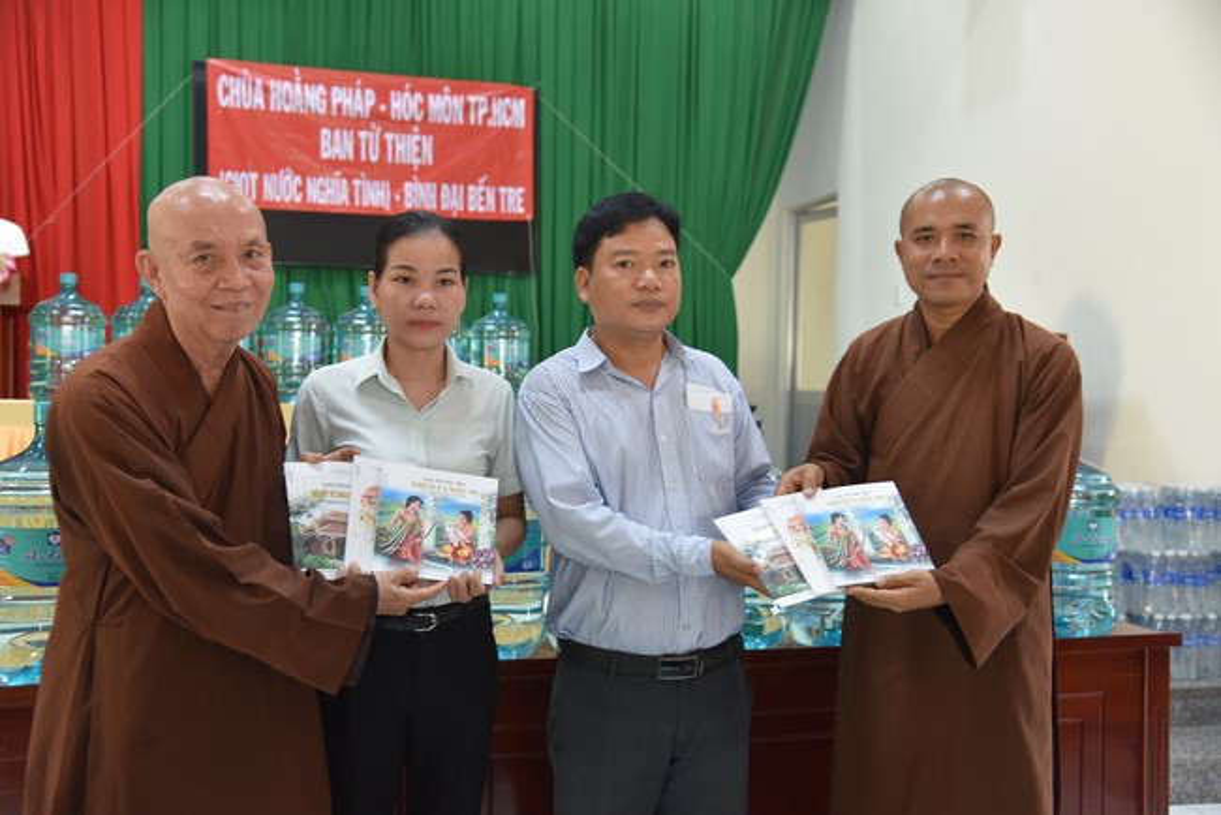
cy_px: 408
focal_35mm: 38
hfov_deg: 50.7
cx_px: 610
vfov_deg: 35.1
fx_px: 1289
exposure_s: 1/60
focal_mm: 38
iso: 1250
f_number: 4
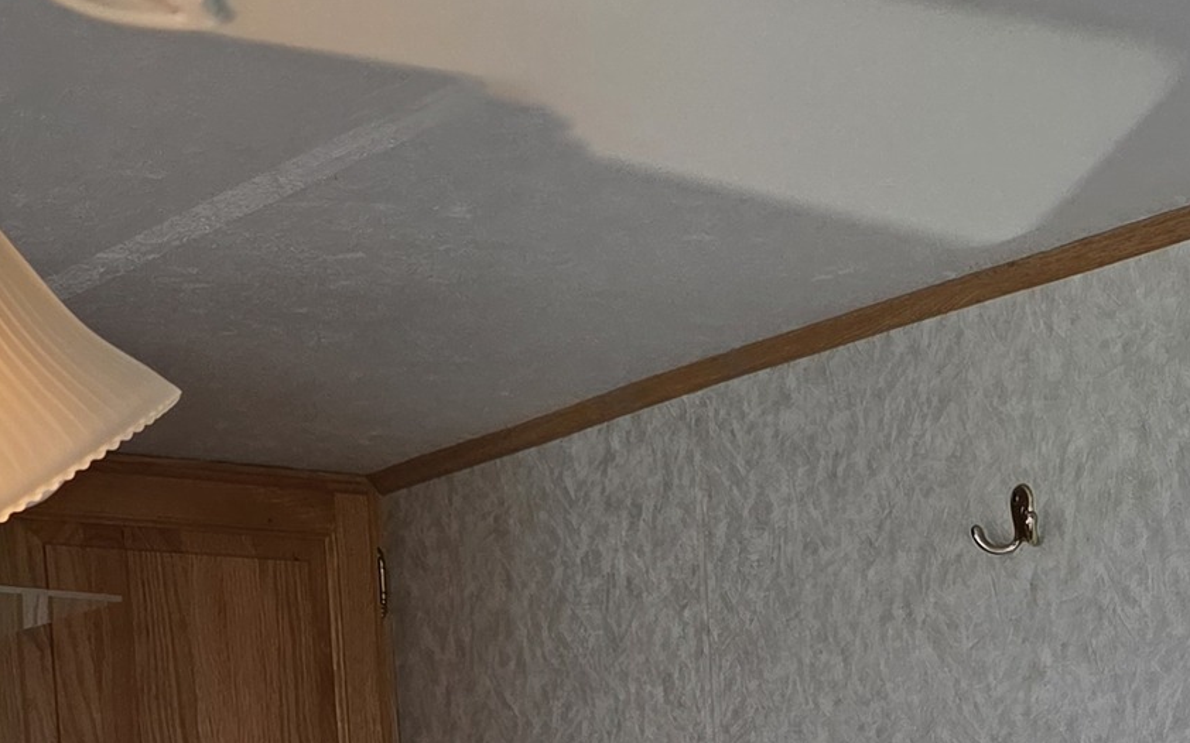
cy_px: 1280
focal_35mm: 89
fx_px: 2886
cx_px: 924
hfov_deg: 23.0
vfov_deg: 13.4
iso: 125
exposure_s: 1/120
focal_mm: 6.3
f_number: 1.7
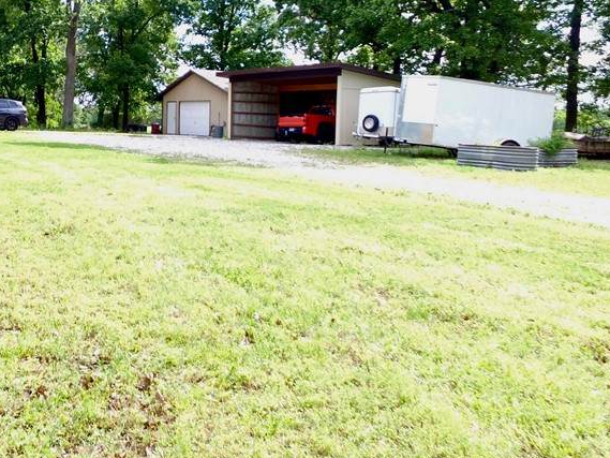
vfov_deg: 38.7
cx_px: 91
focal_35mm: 36
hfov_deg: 47.4
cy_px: 119
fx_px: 635
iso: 100
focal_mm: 3.61
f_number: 2.8
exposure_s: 1/146
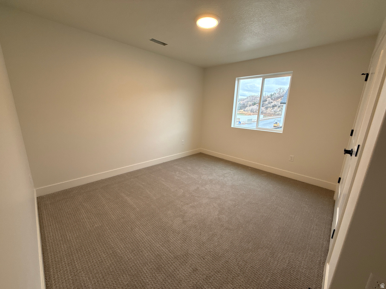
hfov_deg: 102.1
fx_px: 156
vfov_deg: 85.7
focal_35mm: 14
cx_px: 193
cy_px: 144
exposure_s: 1/120
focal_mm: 2.22
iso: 125
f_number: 2.2
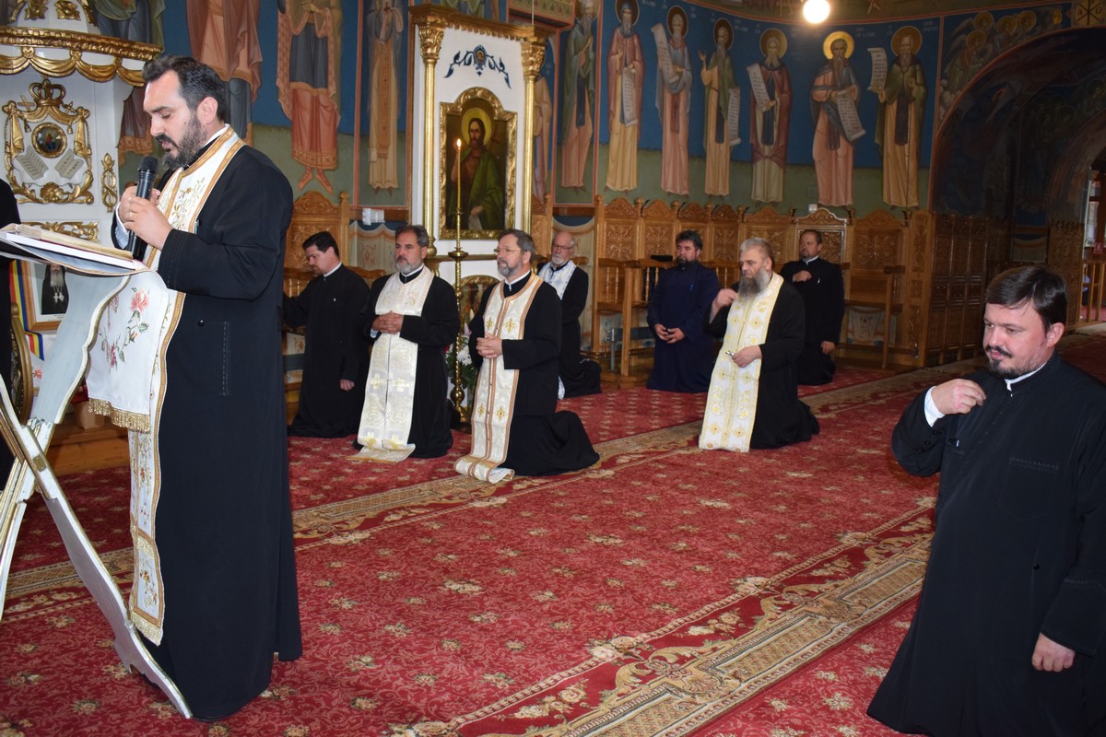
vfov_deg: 41.7
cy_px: 368
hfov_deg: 59.5
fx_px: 968
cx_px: 553
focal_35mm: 32
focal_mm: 21
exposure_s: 1/60
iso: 1600
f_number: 3.8
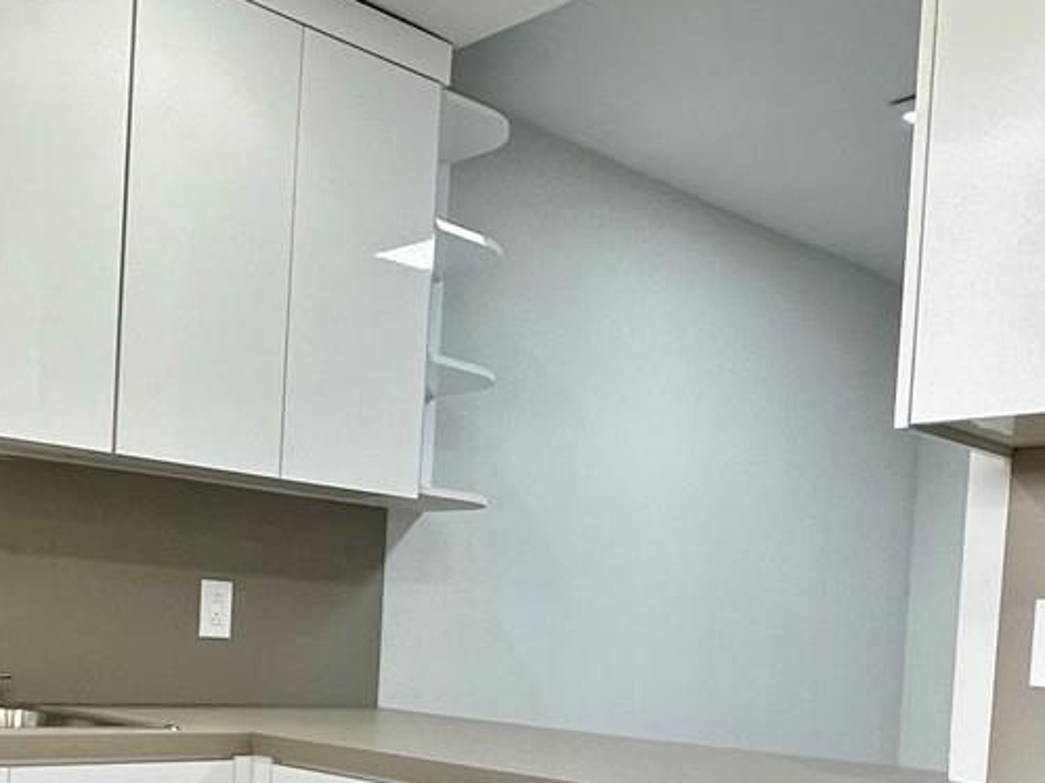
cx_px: 397
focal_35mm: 45
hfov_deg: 41.8
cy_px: 697
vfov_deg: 30.8
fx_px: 1358
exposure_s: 1/120
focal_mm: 2.22
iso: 200
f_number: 2.2
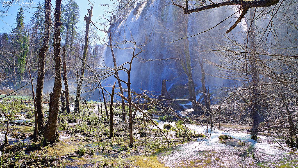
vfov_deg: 40.2
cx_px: 146
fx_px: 229
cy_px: 83
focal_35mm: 29
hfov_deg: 66.1
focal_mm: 18
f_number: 4.5
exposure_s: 1/250
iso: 100
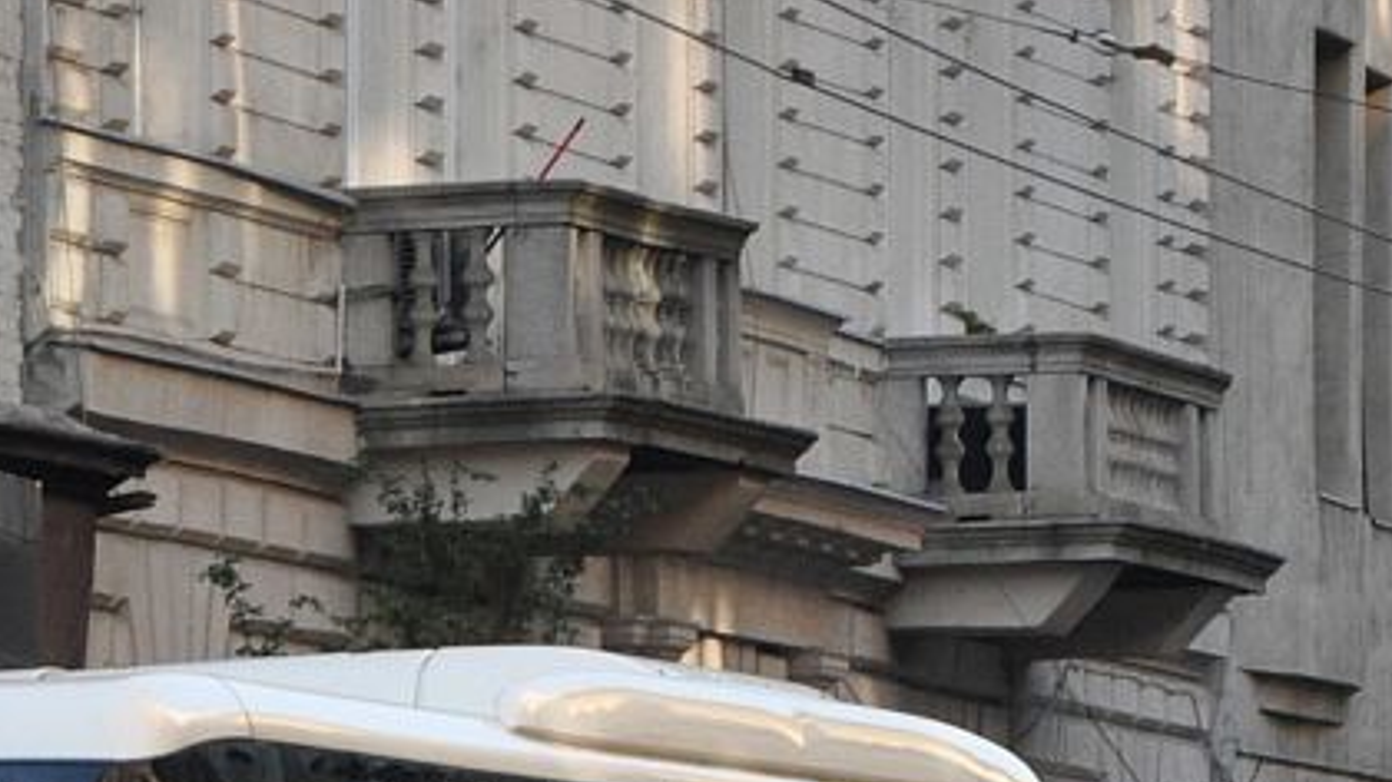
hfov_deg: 4.4
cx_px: -18
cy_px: 1117
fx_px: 17934
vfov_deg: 2.5
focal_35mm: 486
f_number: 5.6
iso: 800
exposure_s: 1/500
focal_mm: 92
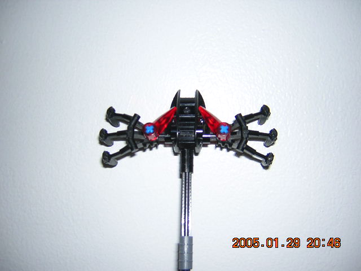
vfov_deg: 39.7
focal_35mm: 36
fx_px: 375
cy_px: 136
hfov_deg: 51.4
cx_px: 180
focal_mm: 4.7
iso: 100
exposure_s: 1/60.1
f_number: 2.6
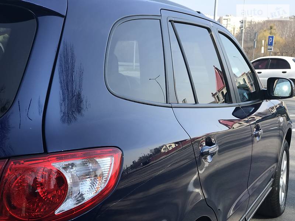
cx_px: 148
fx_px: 486
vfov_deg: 25.7
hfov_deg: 33.8
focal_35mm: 57
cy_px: 110
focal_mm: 6.6
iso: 20
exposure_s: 1/292
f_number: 2.8
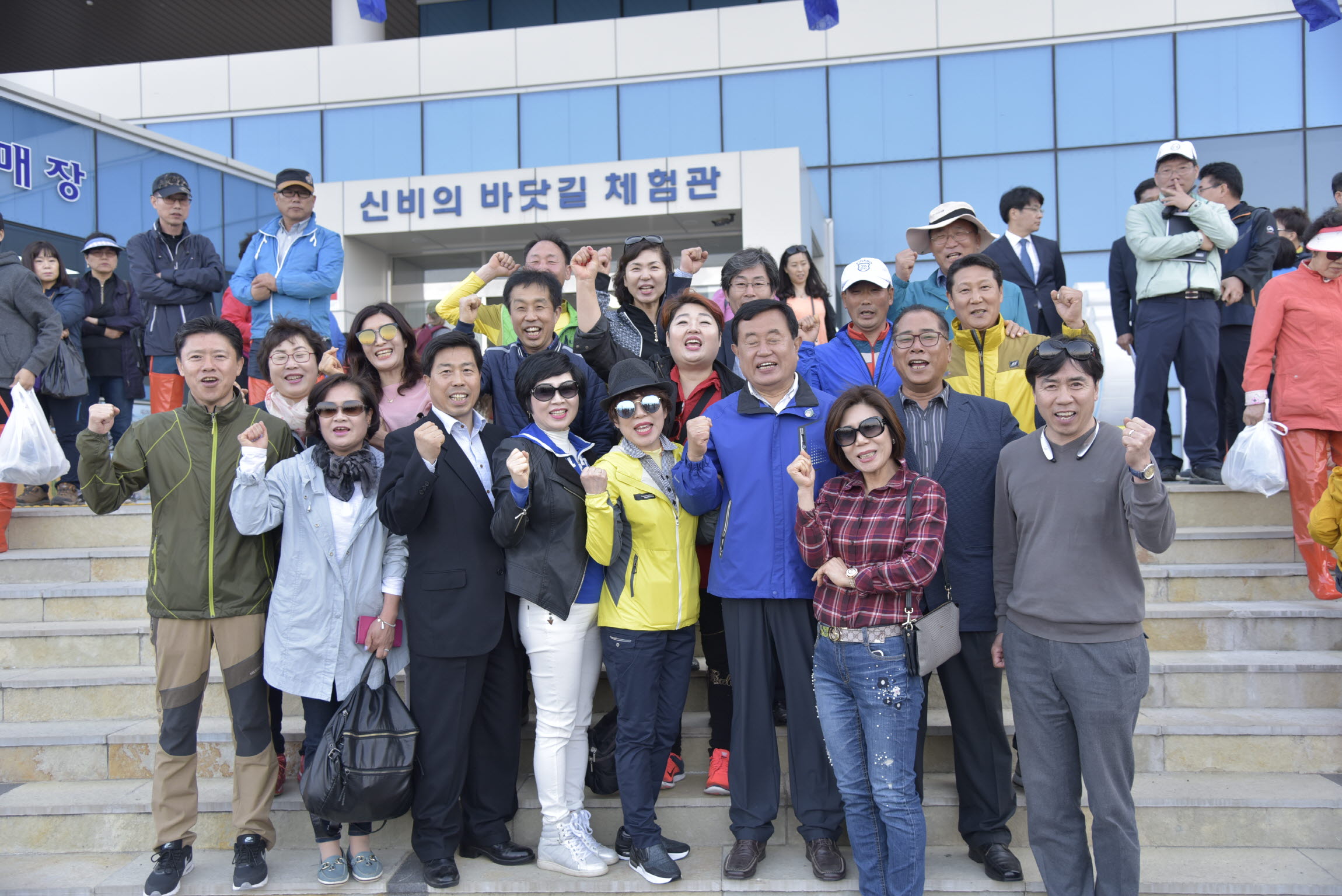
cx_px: 671
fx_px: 1193
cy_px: 448
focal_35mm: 32
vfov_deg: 41.1
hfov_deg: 58.7
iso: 400
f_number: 4
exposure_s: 1/250
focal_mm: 32
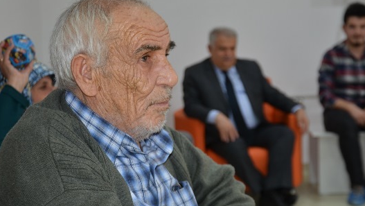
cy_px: 112
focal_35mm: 86
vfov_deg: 14.1
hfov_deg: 24.8
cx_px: 209
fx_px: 829
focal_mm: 45
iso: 250
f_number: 4.8
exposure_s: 1/60
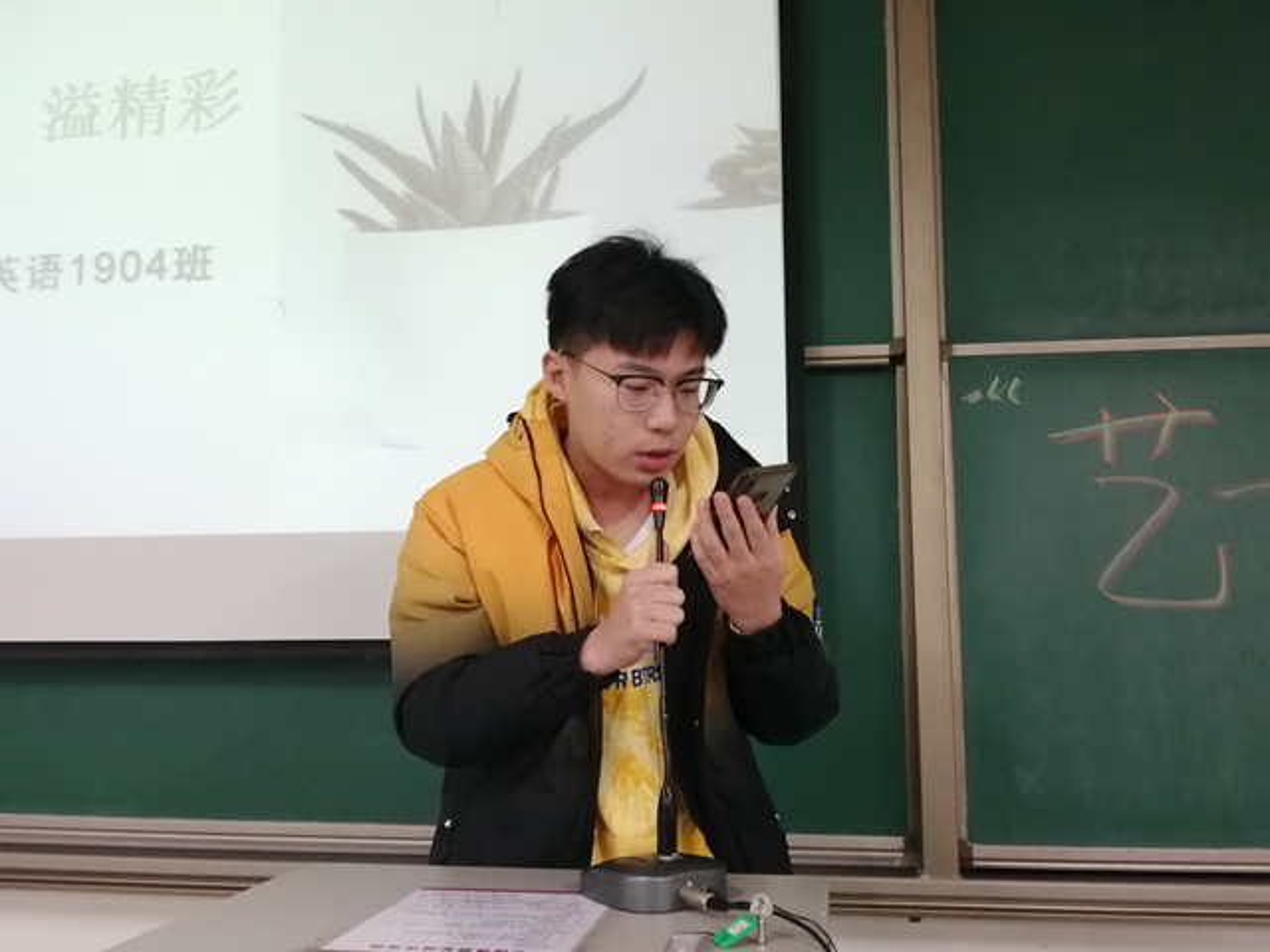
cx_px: 635
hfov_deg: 58.4
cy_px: 476
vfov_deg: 45.4
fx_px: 1137
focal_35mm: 31
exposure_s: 1/33.3
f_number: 1.8
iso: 320
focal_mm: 3.62
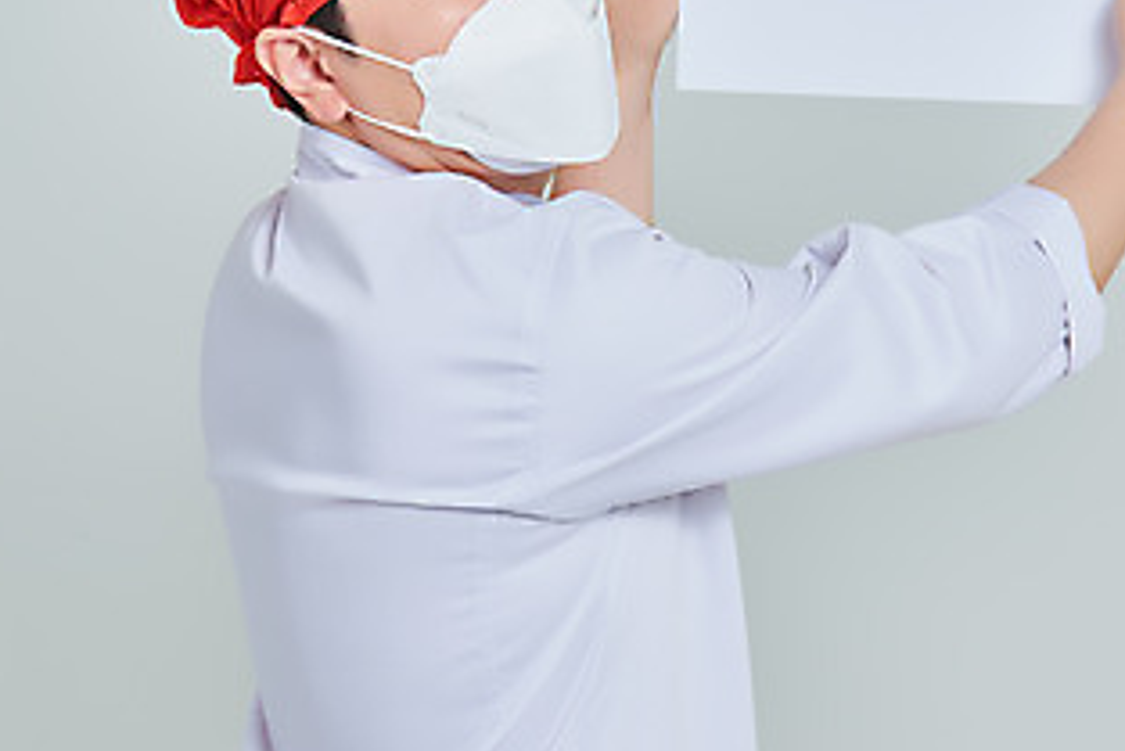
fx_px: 7190
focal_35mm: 230
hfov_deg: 8.9
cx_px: 620
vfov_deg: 6.0
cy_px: 241
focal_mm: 120
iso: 100
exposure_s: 1/125
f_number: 14
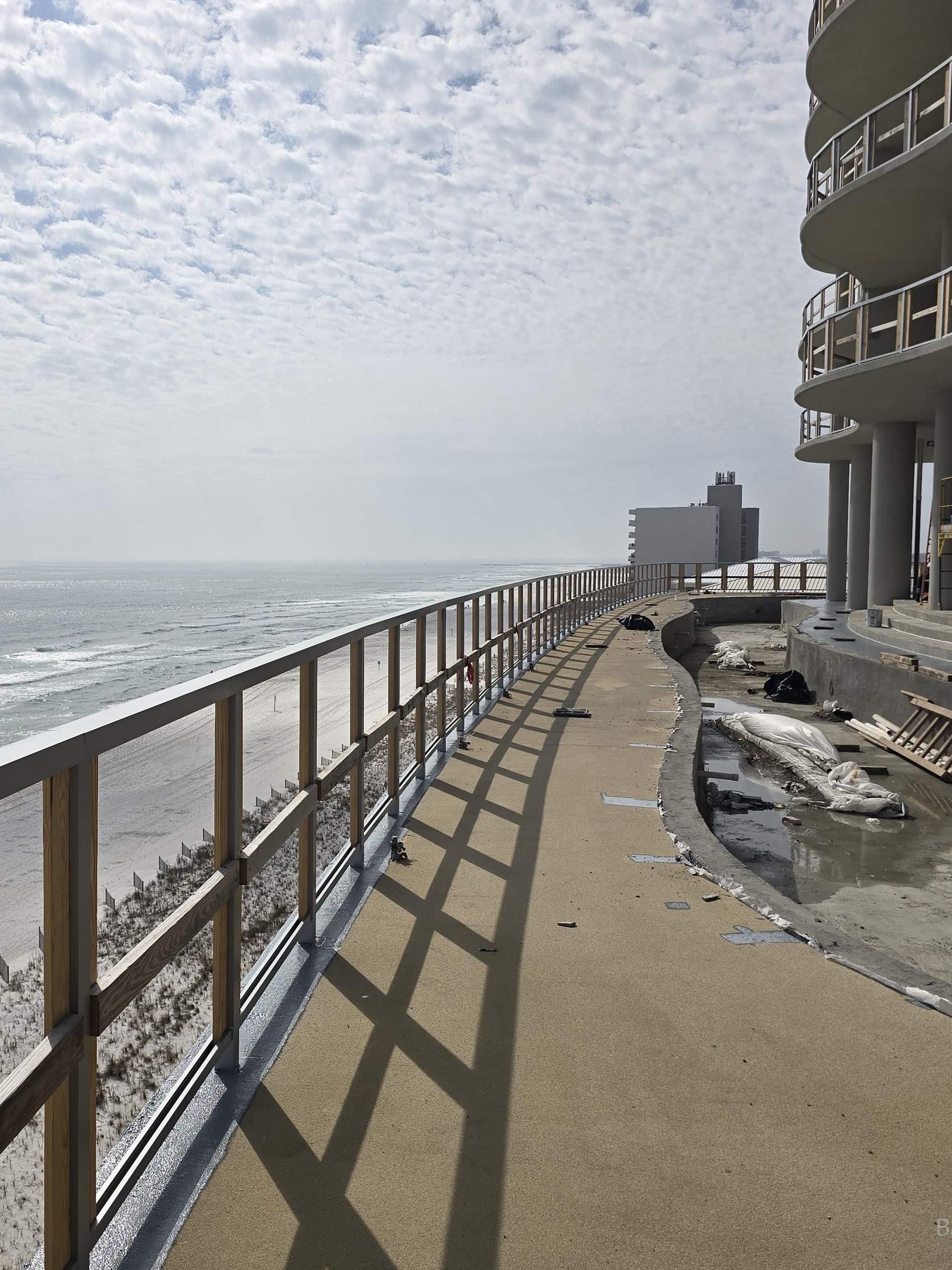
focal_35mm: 31
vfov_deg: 58.4
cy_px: 640
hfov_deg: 44.6
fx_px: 1137
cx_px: 301
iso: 12
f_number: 1.7
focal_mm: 6.3
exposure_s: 1/2693
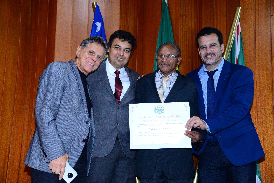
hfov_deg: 39.6
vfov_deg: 27.0
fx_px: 381
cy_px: 92
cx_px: 137
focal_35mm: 50
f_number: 4.5
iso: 2500
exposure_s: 1/125
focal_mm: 50
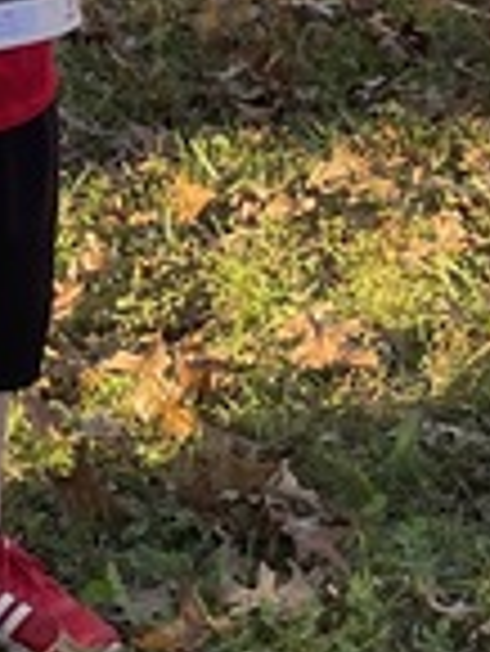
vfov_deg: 10.5
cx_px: -153
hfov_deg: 8.3
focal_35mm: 176
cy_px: -531
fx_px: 3317
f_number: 1.6
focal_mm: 5.1
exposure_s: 1/265
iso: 32
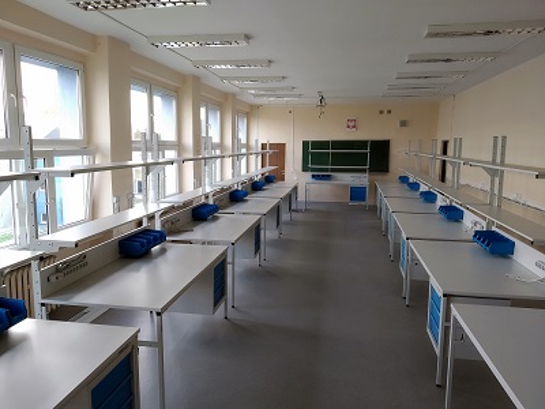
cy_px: 204
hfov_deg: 67.3
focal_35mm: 26
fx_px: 409
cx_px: 272
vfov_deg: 53.1
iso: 100
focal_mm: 3.82
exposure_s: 1/50
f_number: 2.2
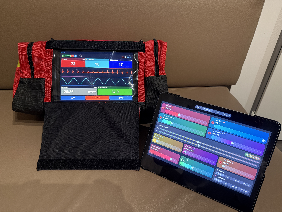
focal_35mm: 24
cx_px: 141
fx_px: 196
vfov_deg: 56.8
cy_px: 106
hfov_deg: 71.6
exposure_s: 1/50
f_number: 1.78
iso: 640
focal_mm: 6.76
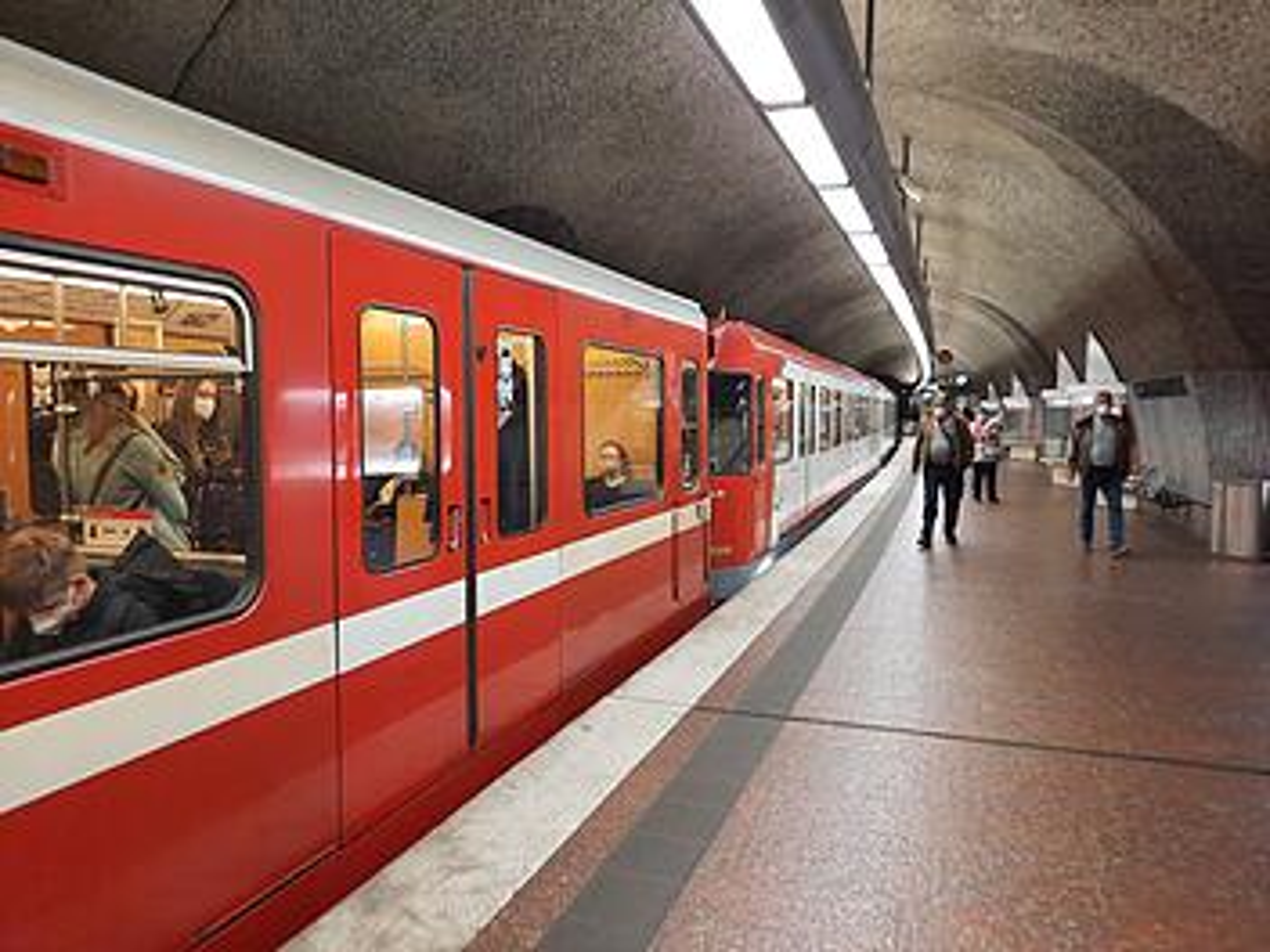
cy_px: 476
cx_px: 635
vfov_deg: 54.9
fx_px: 917
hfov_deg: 69.4
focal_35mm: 25
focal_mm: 4.6
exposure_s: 1/50
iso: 400
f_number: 2
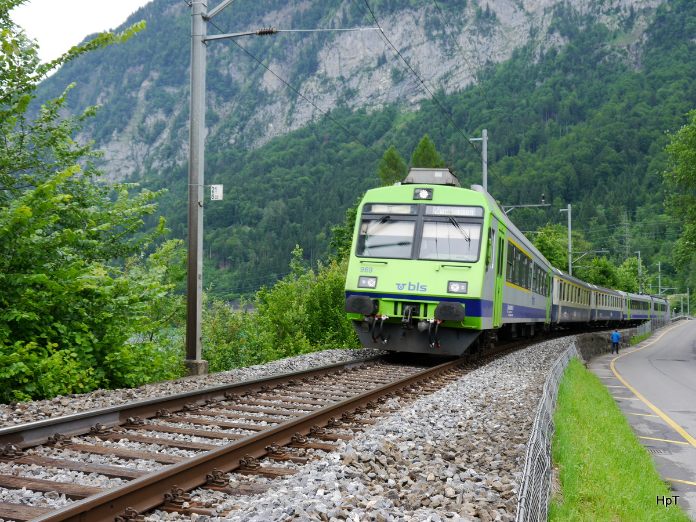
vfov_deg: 32.9
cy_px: 261
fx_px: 885
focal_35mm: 44
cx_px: 348
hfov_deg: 42.9
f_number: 5.6
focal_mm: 22
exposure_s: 1/200
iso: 160
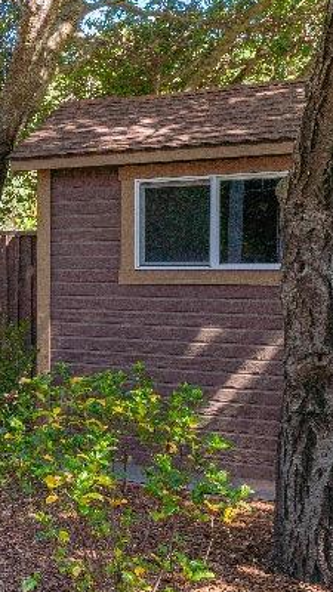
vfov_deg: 37.8
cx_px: -299
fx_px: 863
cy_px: 270
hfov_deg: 17.1
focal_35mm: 55
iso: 160
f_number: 8
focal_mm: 14
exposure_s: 1/60
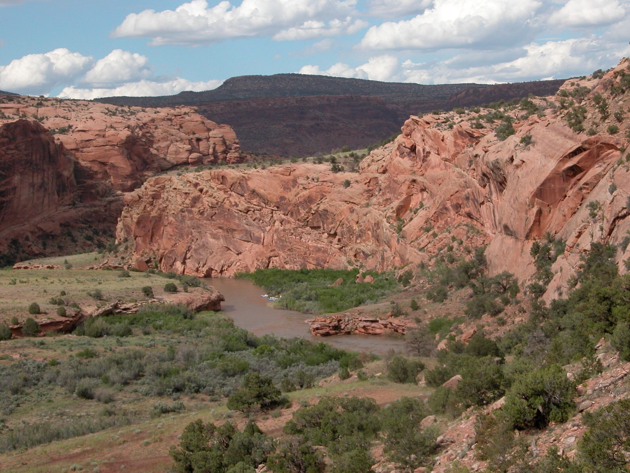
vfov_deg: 17.8
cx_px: 315
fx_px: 1511
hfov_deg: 23.6
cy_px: 236
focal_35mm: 83
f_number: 5.5
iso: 100
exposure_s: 1/460
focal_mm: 21
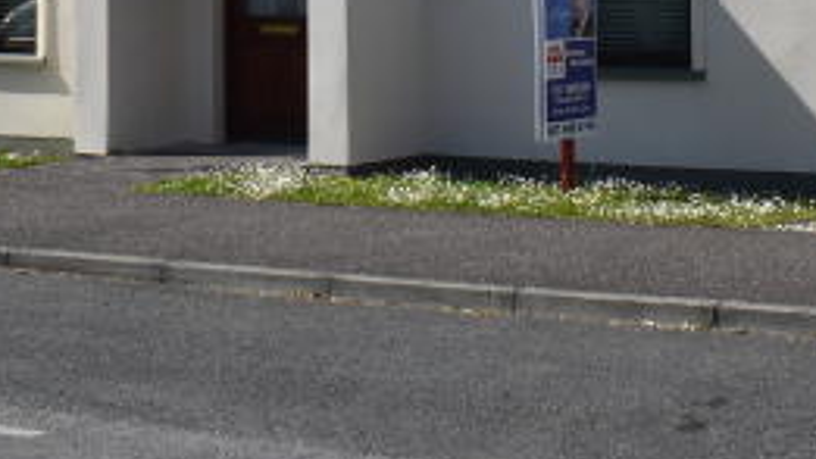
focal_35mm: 111
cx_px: 360
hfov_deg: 19.3
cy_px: -476
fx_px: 2402
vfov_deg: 10.1
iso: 100
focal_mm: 18
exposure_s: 1/320
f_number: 9
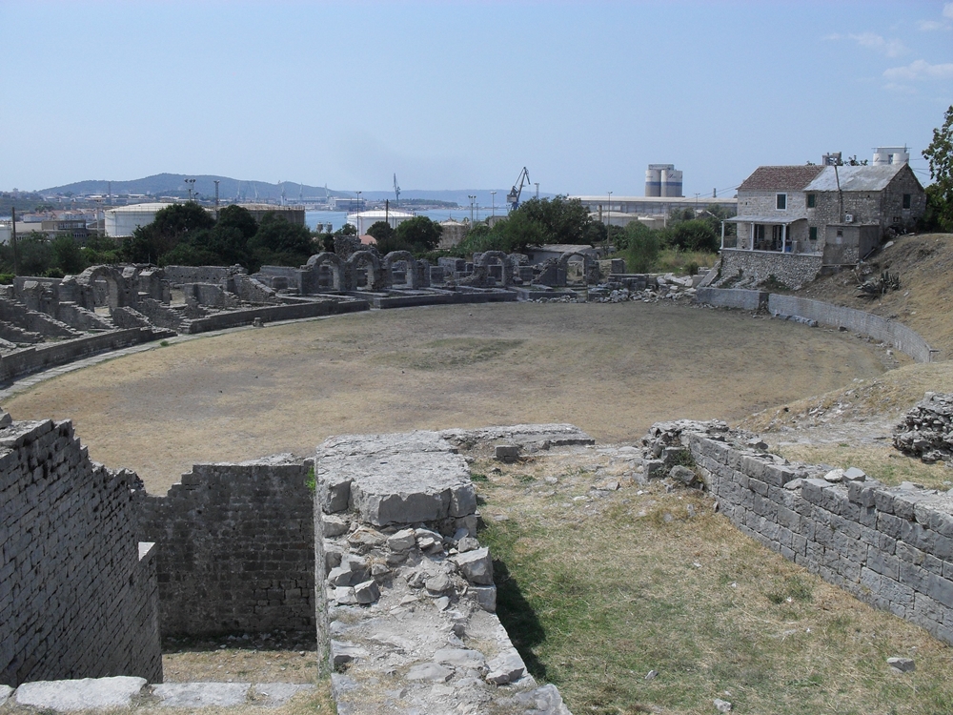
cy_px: 358
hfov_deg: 52.6
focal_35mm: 35
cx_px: 476
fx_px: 964
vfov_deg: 40.7
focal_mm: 6.3
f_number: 8.4
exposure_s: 1/350
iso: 100
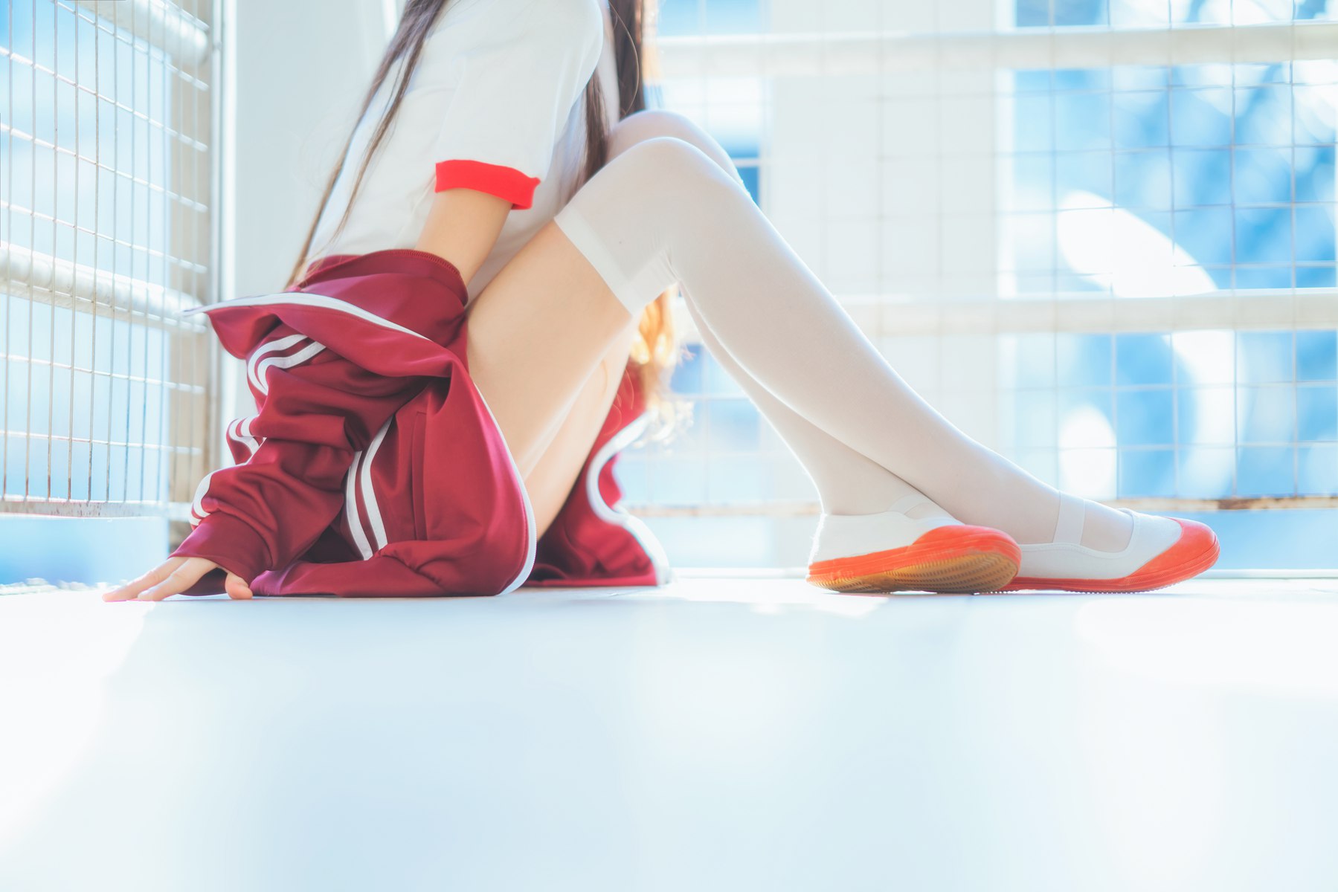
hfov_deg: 23.9
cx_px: 669
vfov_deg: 16.1
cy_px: 446
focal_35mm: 85
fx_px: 3159
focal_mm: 85
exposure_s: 1/160
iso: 50
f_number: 1.4
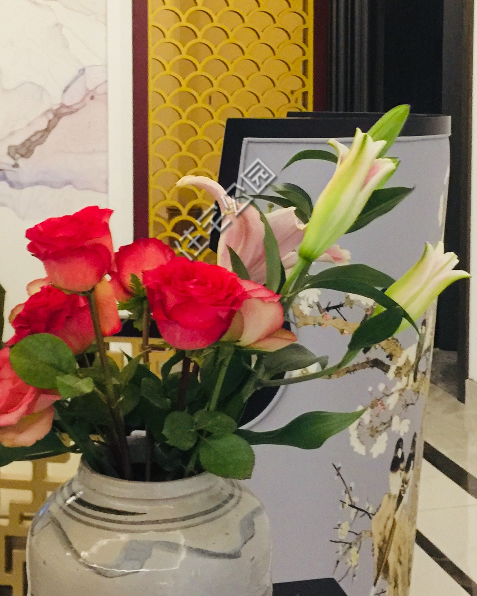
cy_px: 186
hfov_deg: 25.4
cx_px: 228
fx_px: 1059
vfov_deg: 31.1
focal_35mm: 60
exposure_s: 1/4
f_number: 2.2
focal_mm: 4.15
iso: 160
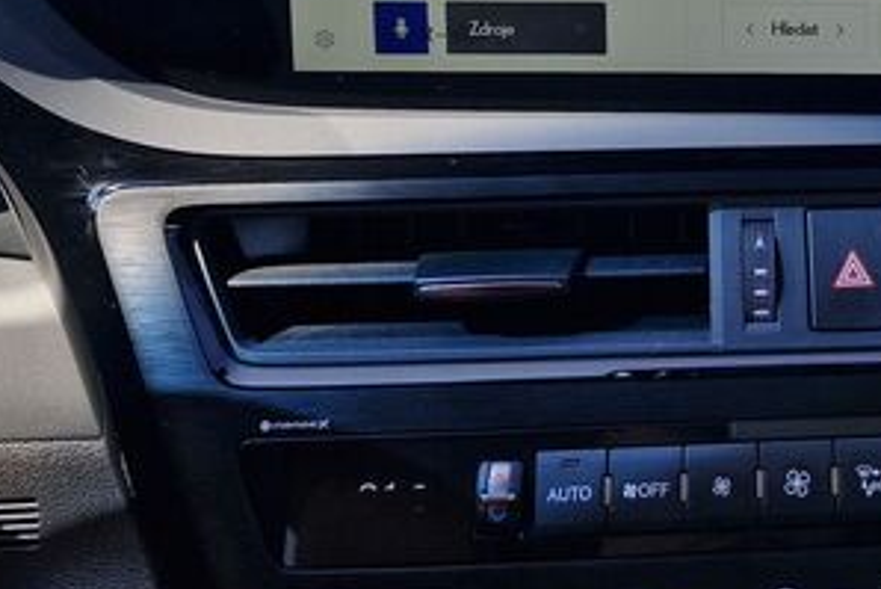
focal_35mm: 59
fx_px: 1444
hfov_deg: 31.9
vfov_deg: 21.9
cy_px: -36
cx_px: 831
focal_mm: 5.54
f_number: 1.8
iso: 50
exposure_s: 1/458
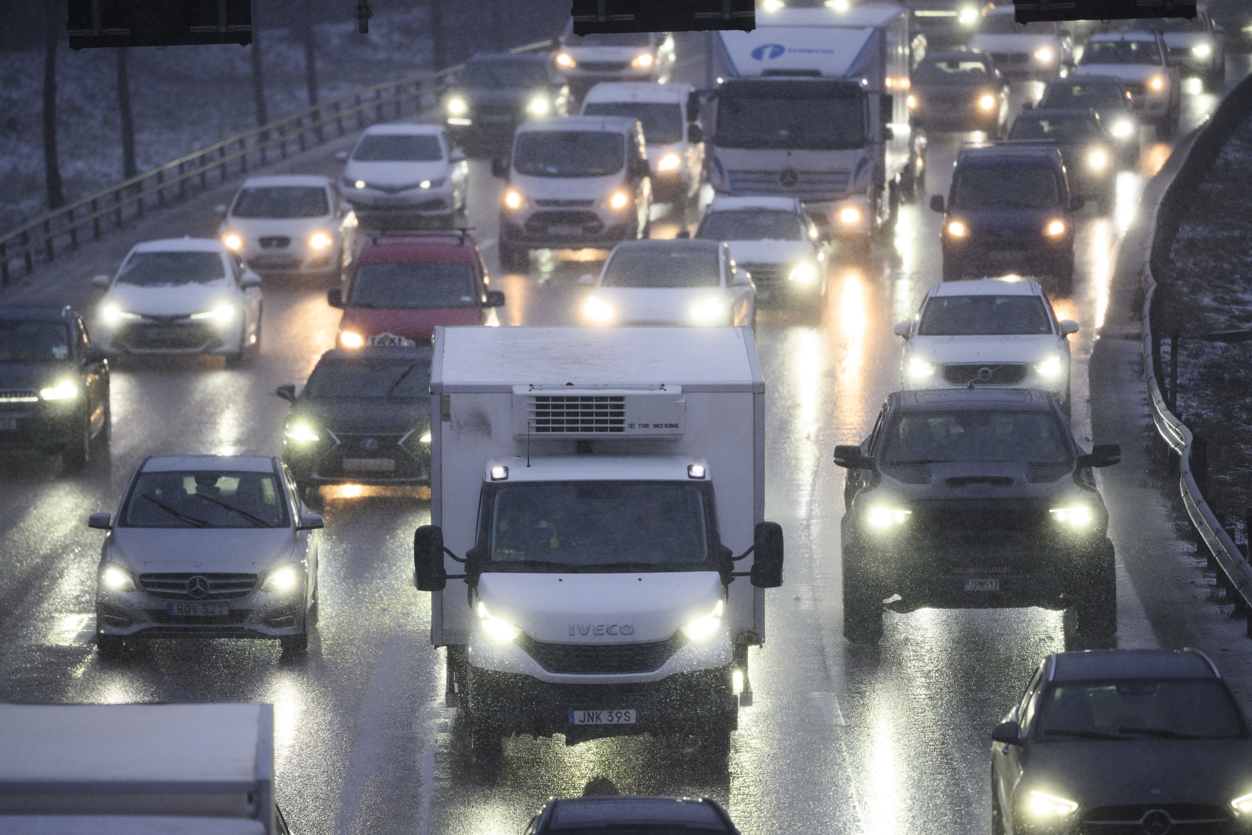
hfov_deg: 6.1
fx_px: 11824
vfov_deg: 4.0
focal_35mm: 340
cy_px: 418
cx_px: 626
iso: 1250
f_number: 4
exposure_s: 1/400
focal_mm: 340
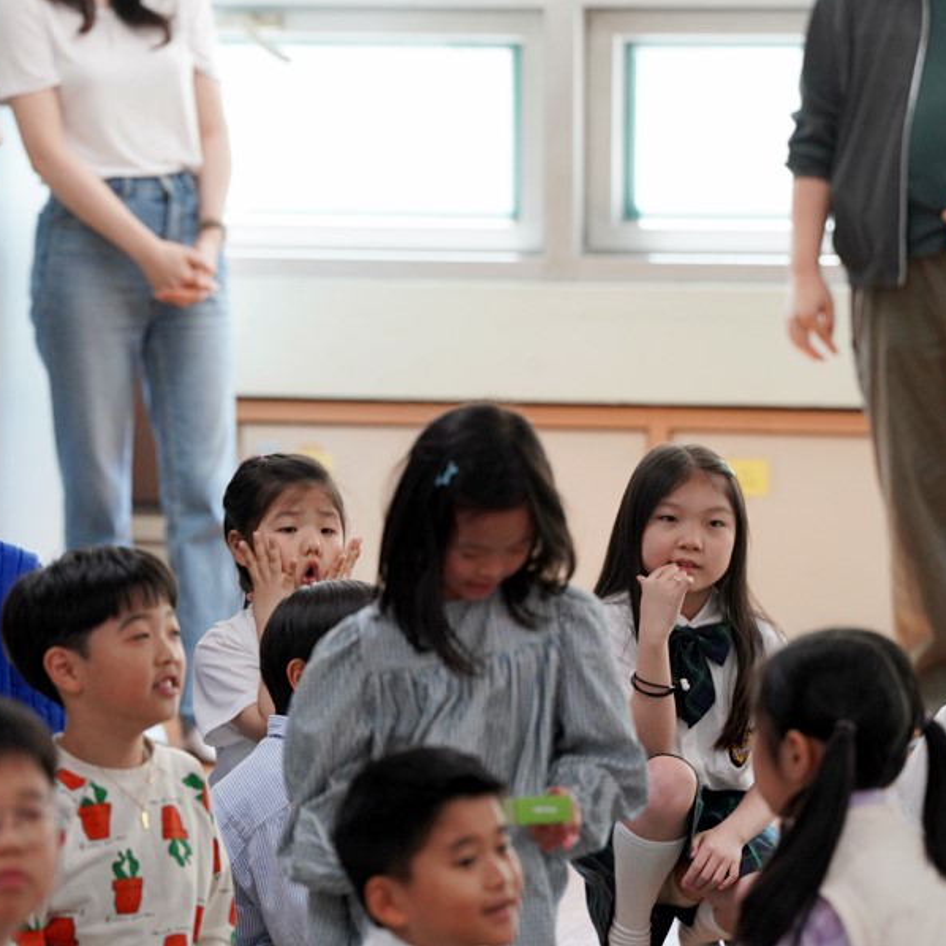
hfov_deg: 6.8
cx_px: 462
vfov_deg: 6.8
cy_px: 473
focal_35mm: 256
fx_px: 7915
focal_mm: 200
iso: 1600
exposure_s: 1/250
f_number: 4
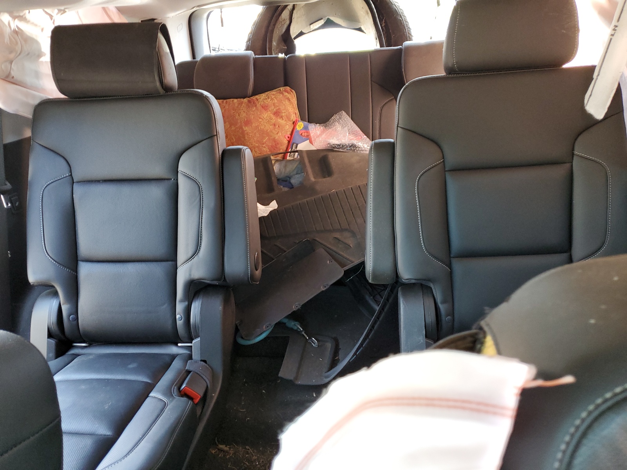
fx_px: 471
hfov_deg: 67.3
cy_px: 235
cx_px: 314
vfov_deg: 53.1
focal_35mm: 26
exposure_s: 1/60.2
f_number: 1.5
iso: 128
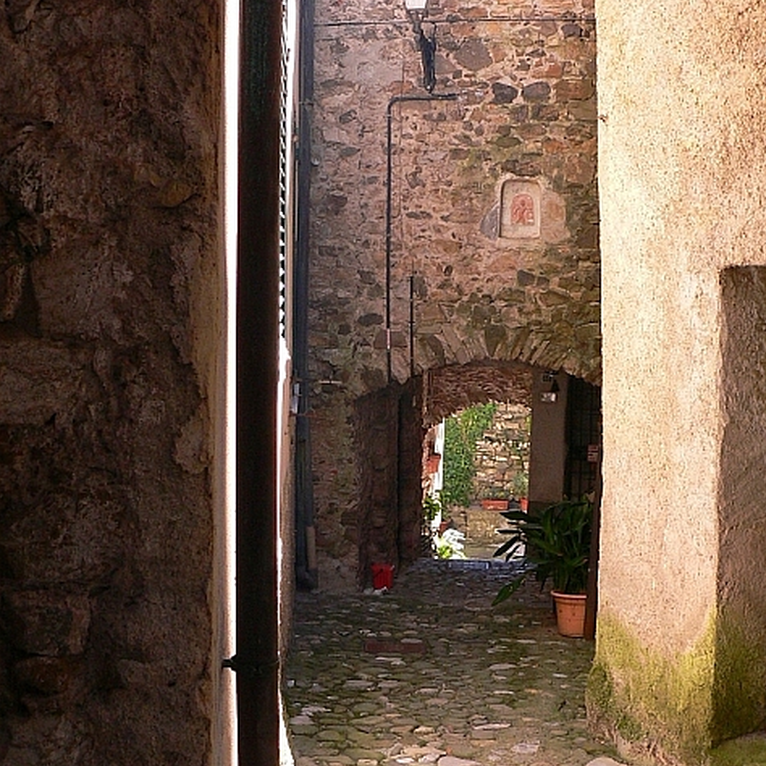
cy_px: 271
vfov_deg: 38.8
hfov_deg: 39.2
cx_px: 386
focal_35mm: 43
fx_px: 1077
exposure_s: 1/125
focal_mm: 6
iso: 200
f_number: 3.3
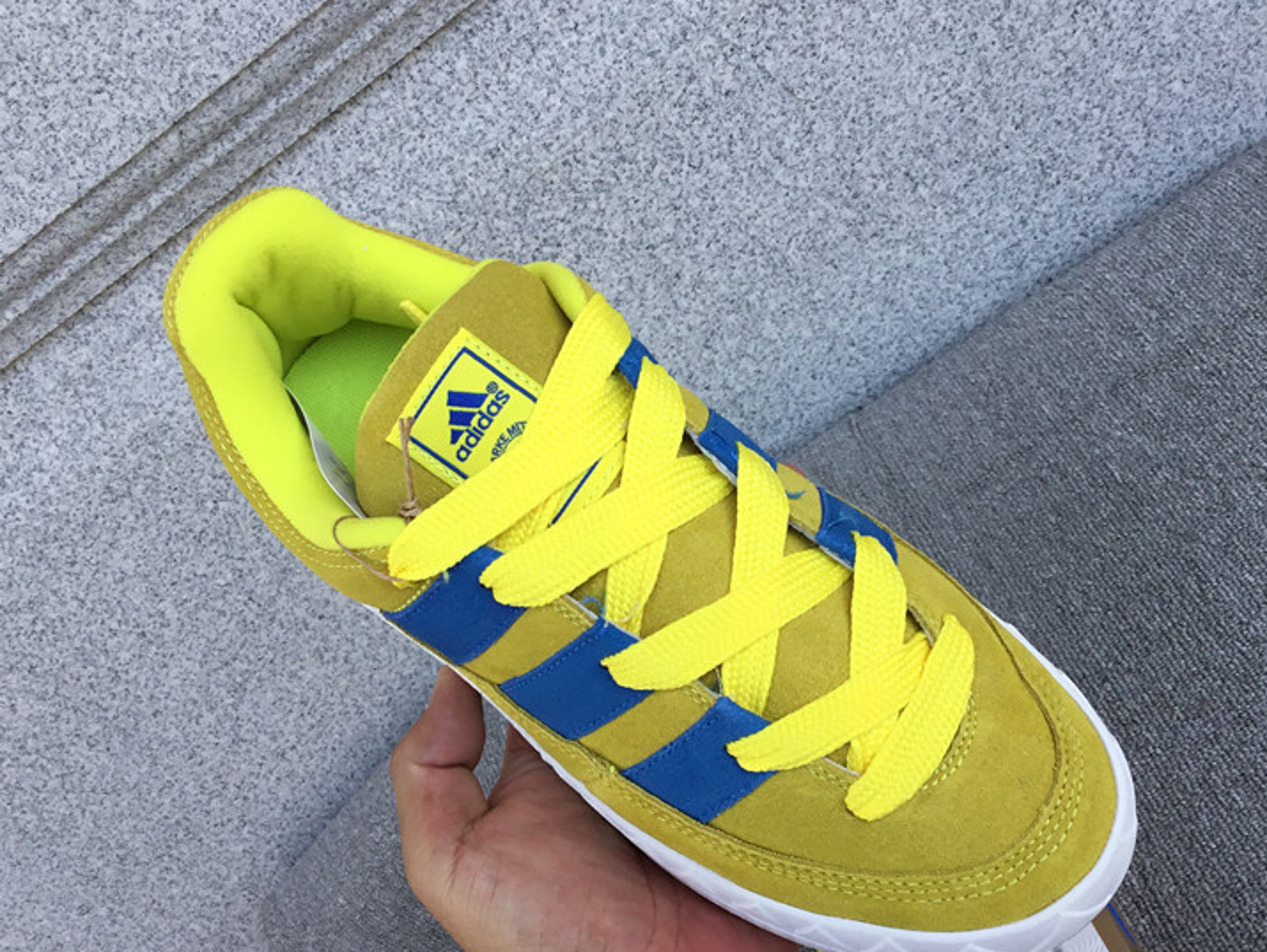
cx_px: 698
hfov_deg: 47.8
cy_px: 535
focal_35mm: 39
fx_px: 1428
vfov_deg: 36.8
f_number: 2.4
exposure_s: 1/476
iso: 25
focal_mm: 3.3
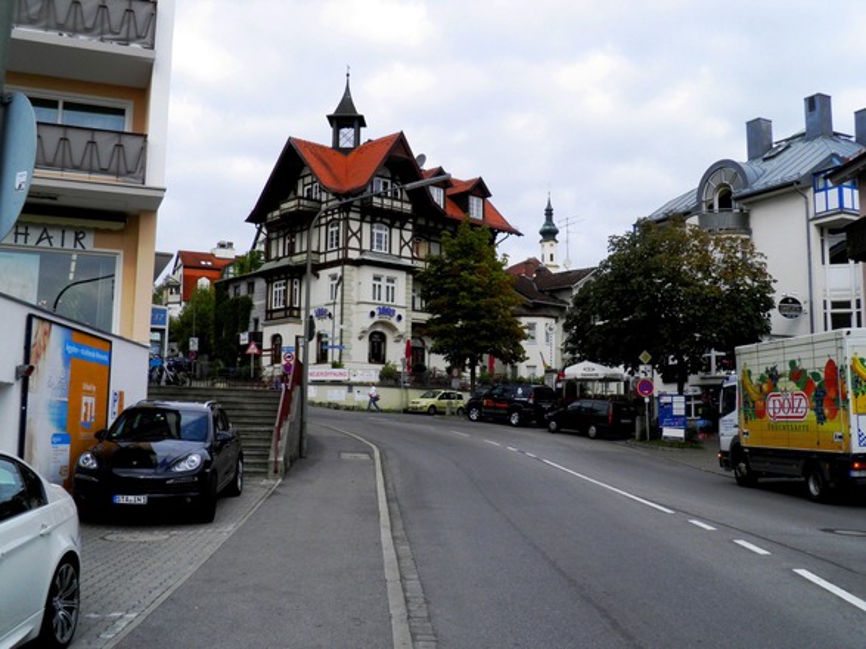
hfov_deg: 52.6
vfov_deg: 40.7
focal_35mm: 35
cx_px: 433
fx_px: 875
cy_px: 324
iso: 100
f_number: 5.5
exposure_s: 1/320
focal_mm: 6.3
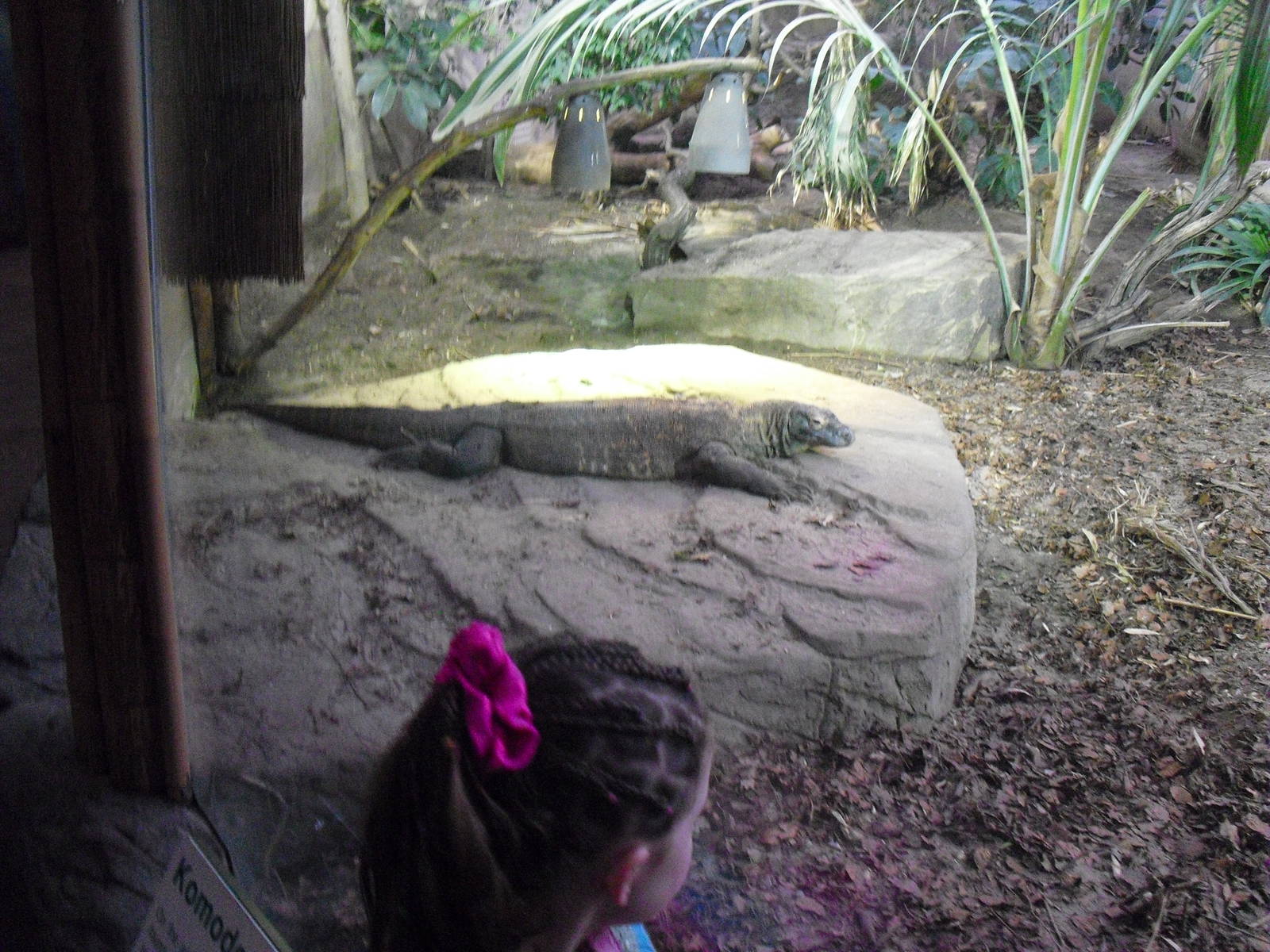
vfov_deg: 39.7
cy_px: 476
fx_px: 1321
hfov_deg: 51.4
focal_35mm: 36
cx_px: 635
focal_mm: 6.3
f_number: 3.1
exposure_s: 1/25
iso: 800
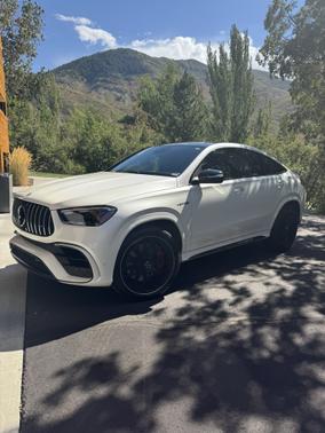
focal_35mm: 24
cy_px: 216
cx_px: 162
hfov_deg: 56.9
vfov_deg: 71.6
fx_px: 300
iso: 80
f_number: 1.78
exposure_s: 1/3597
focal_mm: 6.76
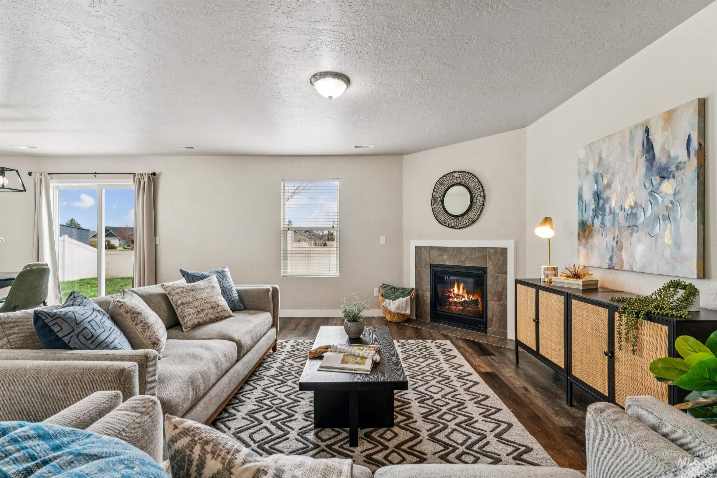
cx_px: 358
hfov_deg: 95.3
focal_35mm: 16
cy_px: 239
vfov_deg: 72.4
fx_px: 327
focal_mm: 16.4
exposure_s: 1/8
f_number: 13
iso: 400
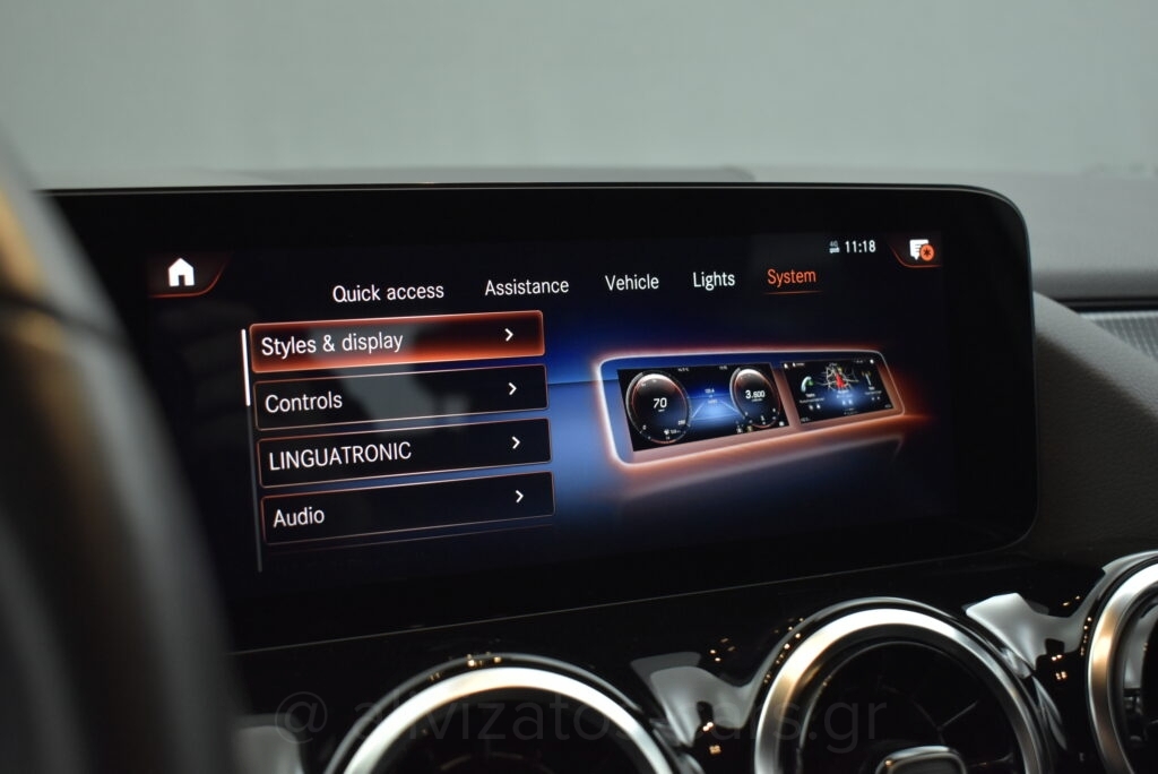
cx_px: 579
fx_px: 1255
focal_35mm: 39
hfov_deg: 49.5
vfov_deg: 34.3
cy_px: 387
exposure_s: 1/100
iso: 1600
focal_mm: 26
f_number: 4
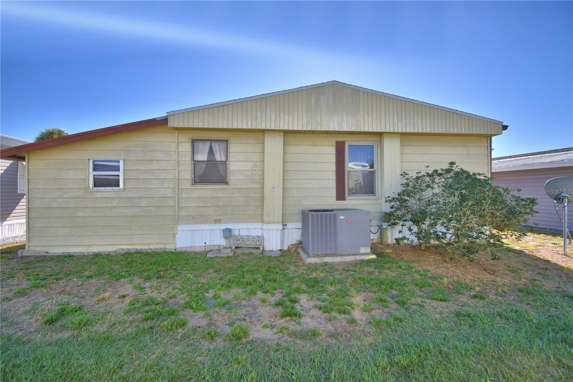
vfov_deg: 77.3
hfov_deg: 100.4
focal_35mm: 15
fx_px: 239
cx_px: 286
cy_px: 191
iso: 100
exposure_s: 1/640
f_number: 4.5
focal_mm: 10
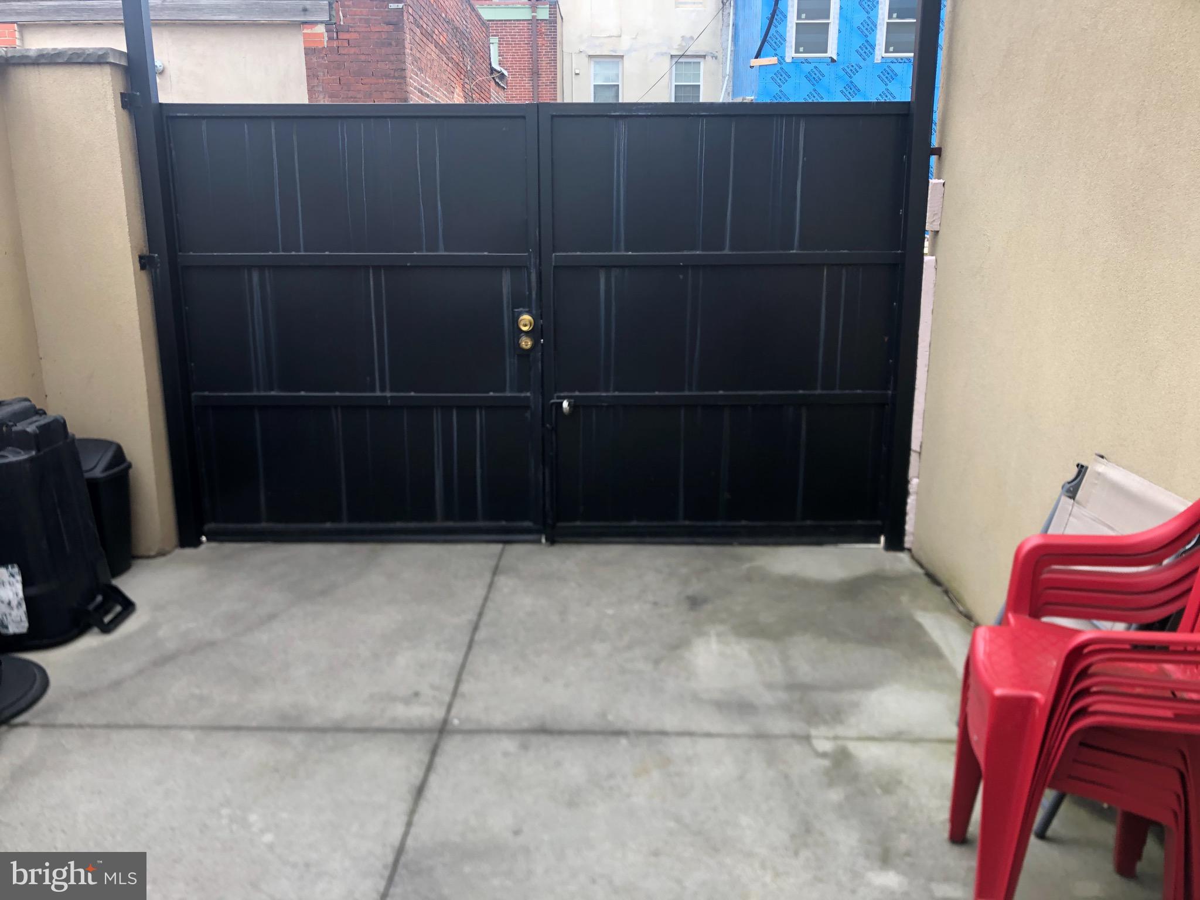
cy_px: 450
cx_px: 600
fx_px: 971
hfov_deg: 63.4
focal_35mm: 28
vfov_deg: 49.7
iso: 25
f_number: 1.8
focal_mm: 3.99
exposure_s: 1/120
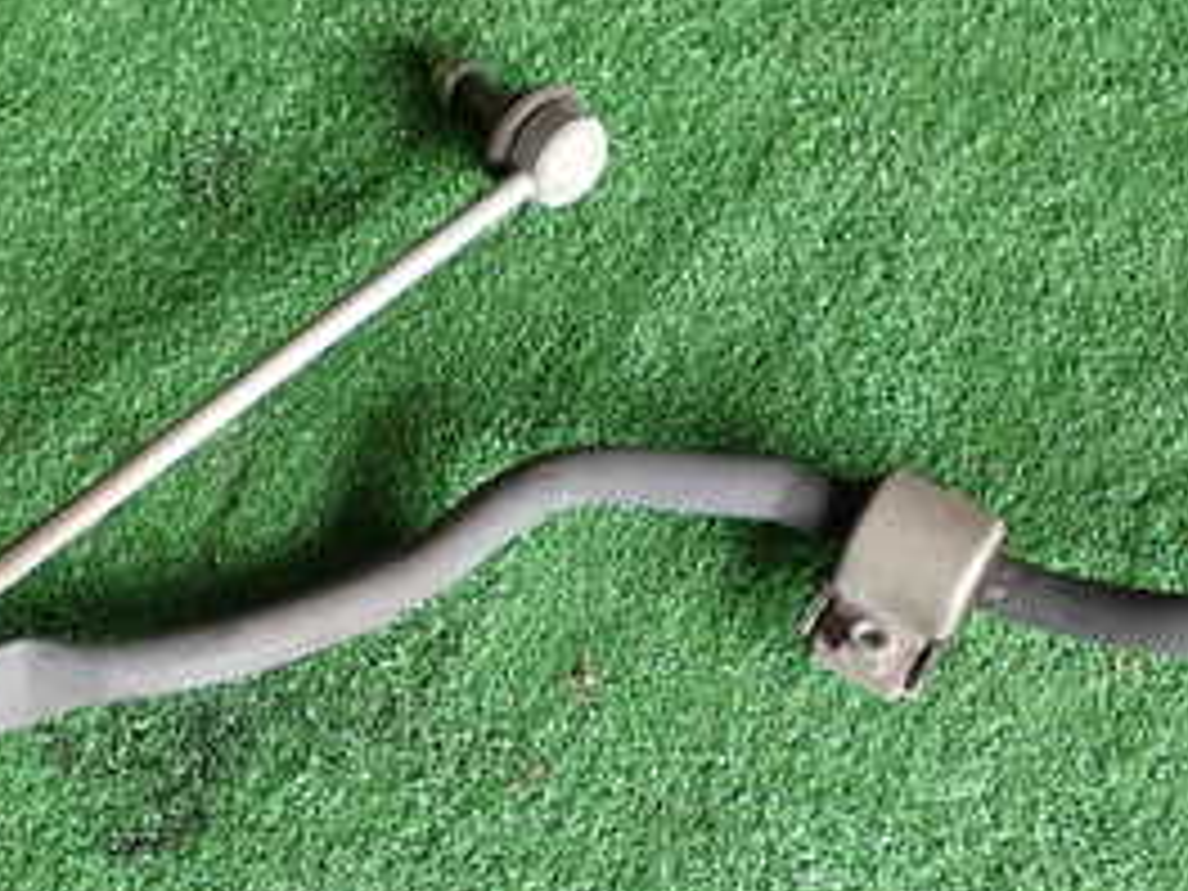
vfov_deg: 14.8
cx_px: 486
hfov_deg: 19.6
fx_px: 3432
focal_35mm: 100
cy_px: 531
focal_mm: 7.84
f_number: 2.9
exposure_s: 1/80
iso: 200
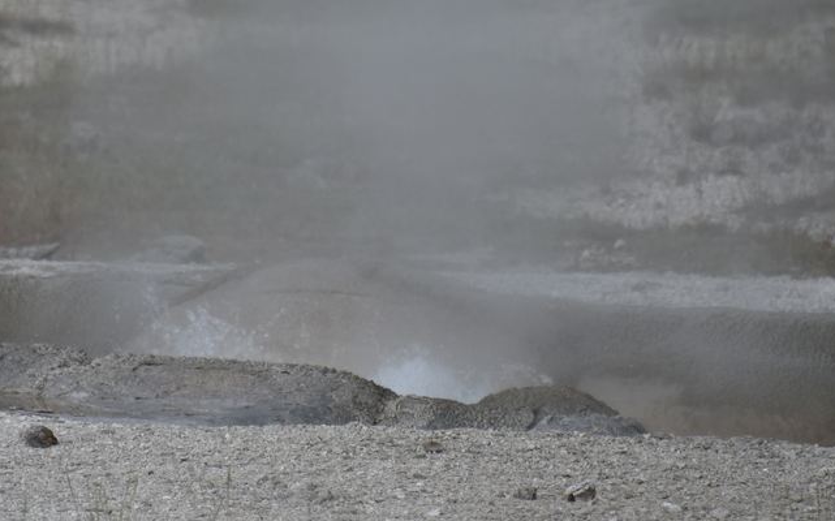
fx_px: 13898
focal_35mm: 611
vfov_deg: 2.1
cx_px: 310
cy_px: 119
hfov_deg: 3.4
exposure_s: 1/640
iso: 450
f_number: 5.6
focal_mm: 300
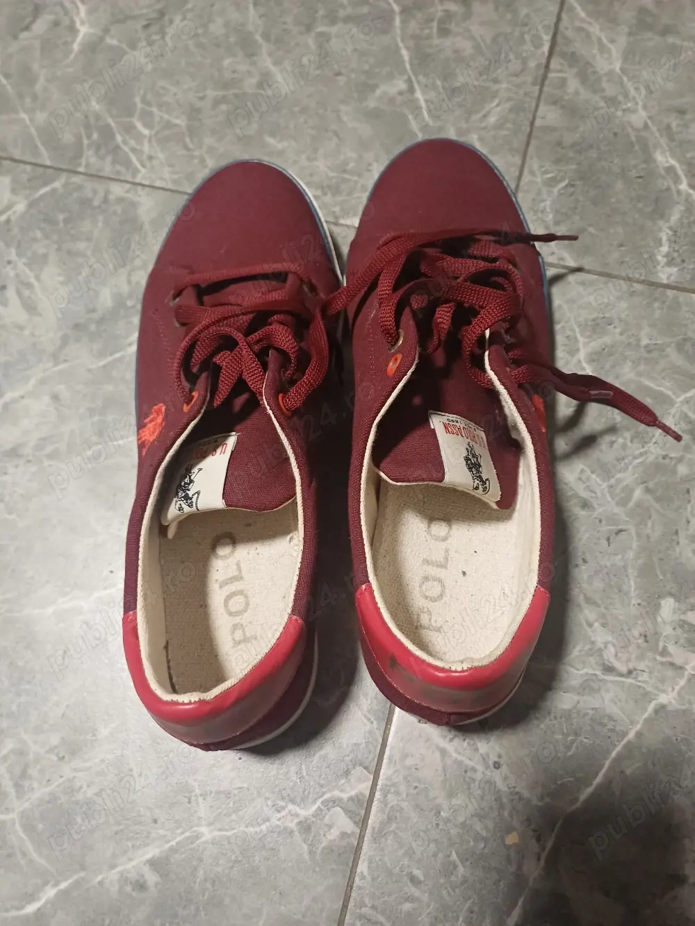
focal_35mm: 25
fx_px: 669
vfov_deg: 69.4
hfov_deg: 54.9
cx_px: 348
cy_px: 463
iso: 640
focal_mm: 4.65
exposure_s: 1/20
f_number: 1.8
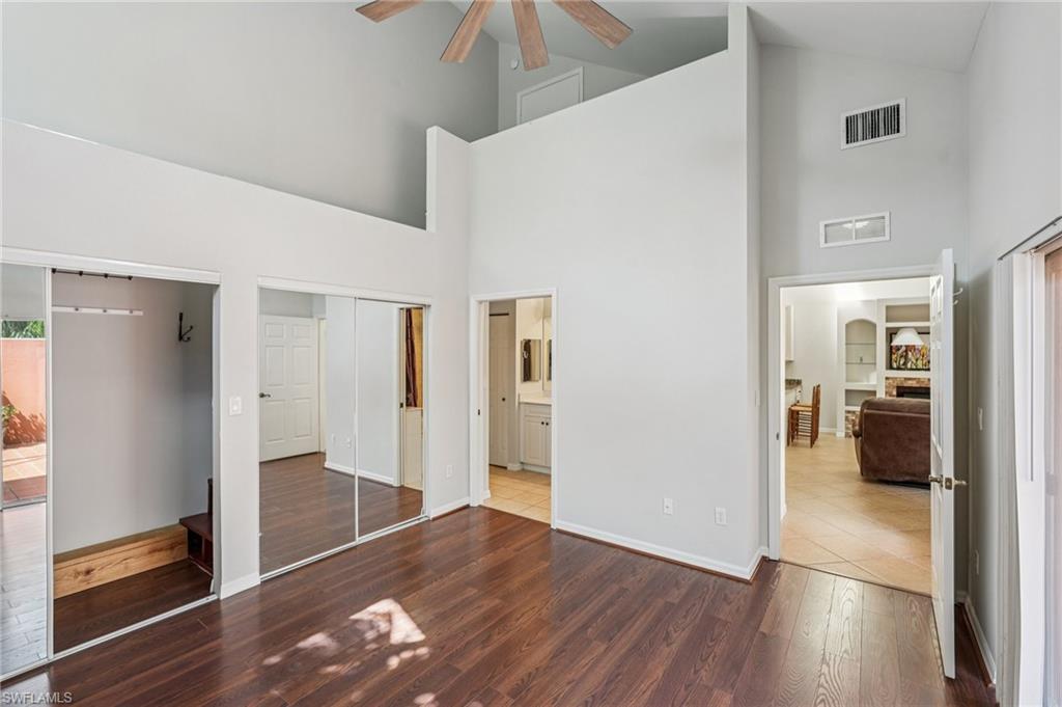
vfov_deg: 73.7
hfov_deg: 96.8
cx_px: 531
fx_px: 472
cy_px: 354
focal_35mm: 16
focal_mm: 16
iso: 400
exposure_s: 1/25
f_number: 8
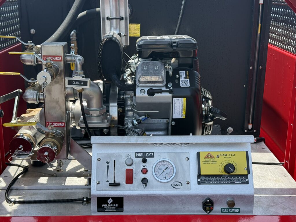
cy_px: 111
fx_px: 410
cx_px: 148
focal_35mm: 48
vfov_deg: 30.3
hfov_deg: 39.7
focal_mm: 6.76
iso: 64
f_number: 1.78
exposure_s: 1/1264
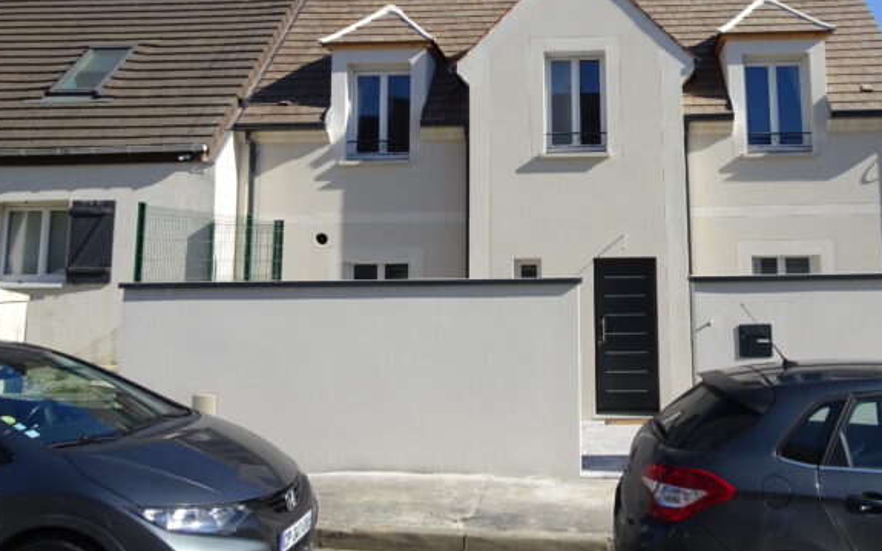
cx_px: 568
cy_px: 144
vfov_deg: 36.5
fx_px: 817
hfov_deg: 55.8
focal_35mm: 34
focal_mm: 4.1
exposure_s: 1/1000
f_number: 3.5
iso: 80
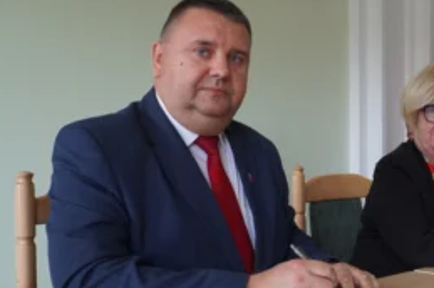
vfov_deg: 28.4
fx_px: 566
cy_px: 186
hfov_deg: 40.7
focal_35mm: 47
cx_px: 327
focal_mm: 18
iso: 1250
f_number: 4
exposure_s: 1/160
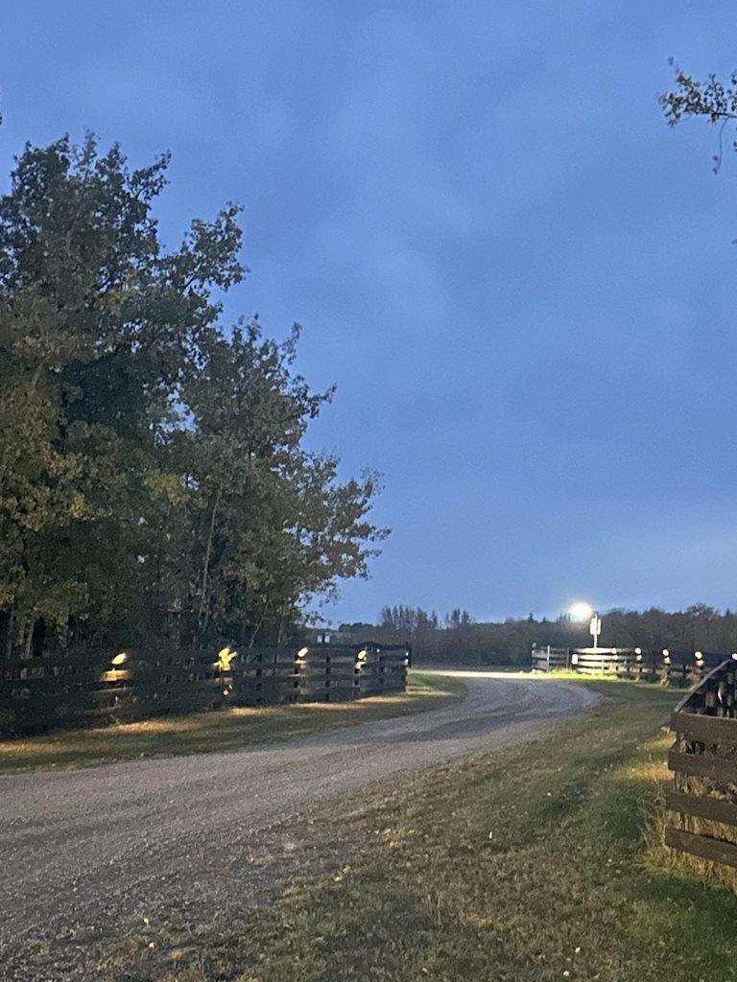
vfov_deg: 34.8
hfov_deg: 27.0
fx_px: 1533
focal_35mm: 54
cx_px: 438
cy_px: 733
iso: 3200
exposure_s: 1/5
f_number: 1.78
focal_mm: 6.86
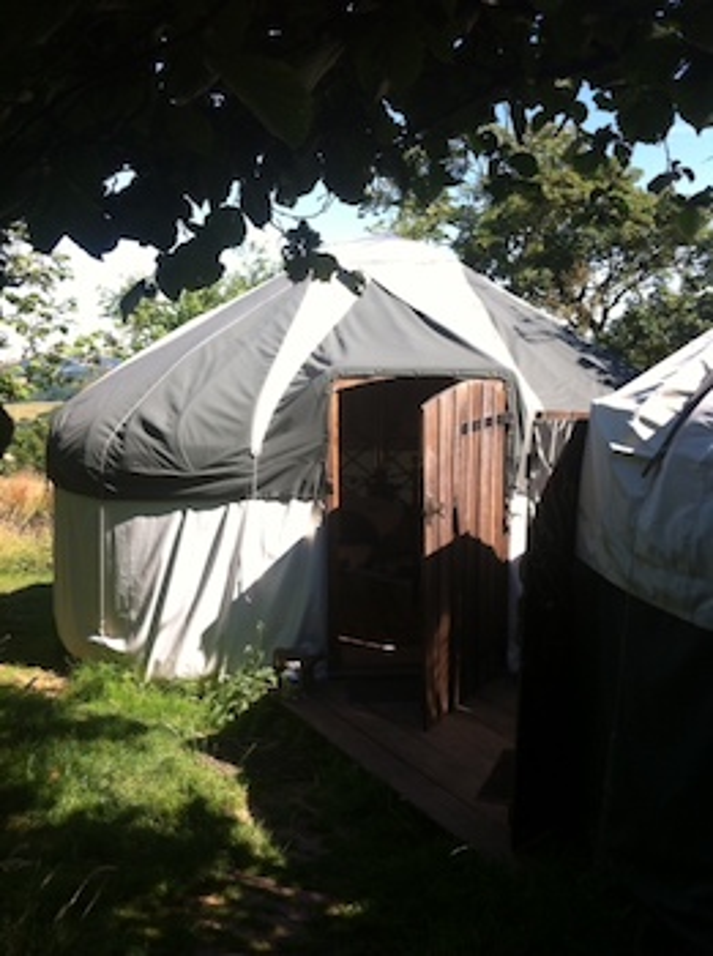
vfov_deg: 52.7
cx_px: 356
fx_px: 965
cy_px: 478
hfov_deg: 40.6
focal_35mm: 35
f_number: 2.8
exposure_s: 1/479
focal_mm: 3.85
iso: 80
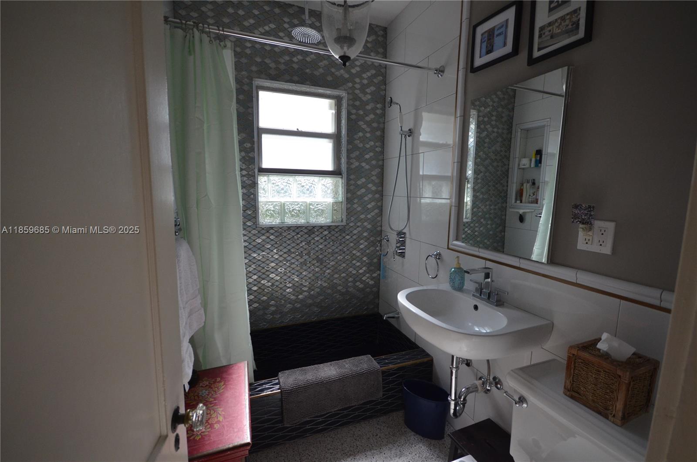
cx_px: 348
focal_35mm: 16
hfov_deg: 95.1
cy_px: 231
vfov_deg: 71.8
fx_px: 319
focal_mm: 11
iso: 800
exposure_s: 1/800
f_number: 4.2
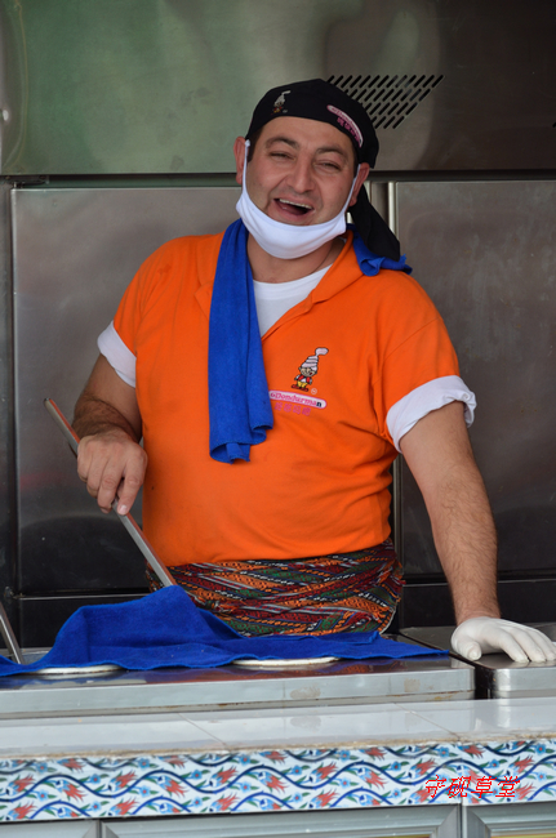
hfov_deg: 8.7
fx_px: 3662
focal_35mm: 158
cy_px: 419
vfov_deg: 13.1
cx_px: 278
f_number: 7.1
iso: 200
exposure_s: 1/200
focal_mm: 105
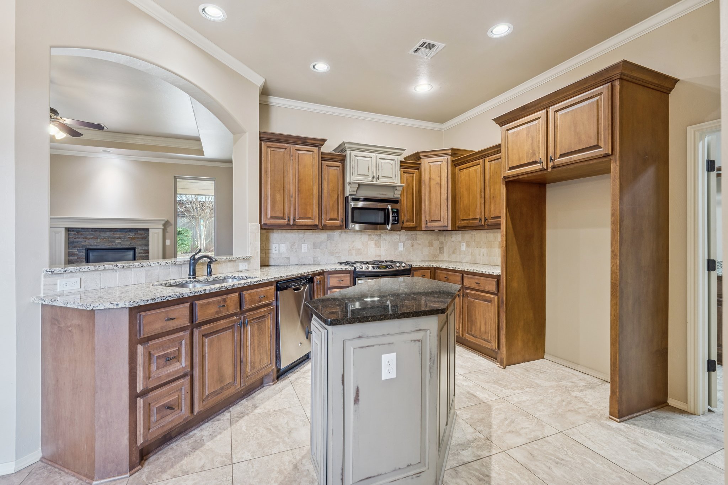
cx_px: 364
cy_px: 242
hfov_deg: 96.7
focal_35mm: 16
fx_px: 324
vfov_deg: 73.7
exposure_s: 1/40
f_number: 7.1
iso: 200
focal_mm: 16
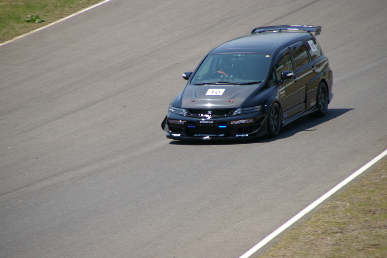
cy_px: 129
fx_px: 4030
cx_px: 194
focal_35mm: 375
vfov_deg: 3.7
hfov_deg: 5.5
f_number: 8
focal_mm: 250
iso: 200
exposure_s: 1/500
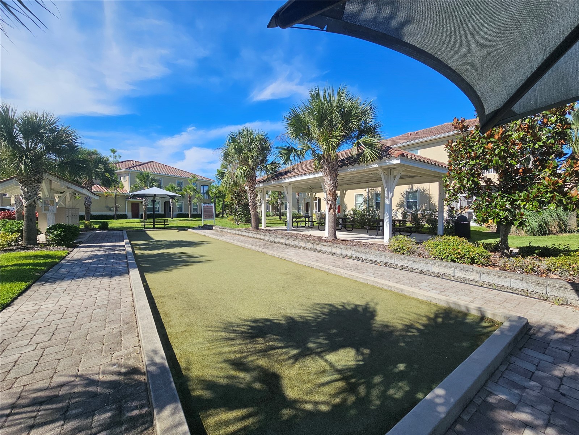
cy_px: 218
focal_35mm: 13
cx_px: 290
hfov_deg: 106.2
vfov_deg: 89.9
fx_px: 217
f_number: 2.2
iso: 50
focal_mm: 2.2
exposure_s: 1/2116
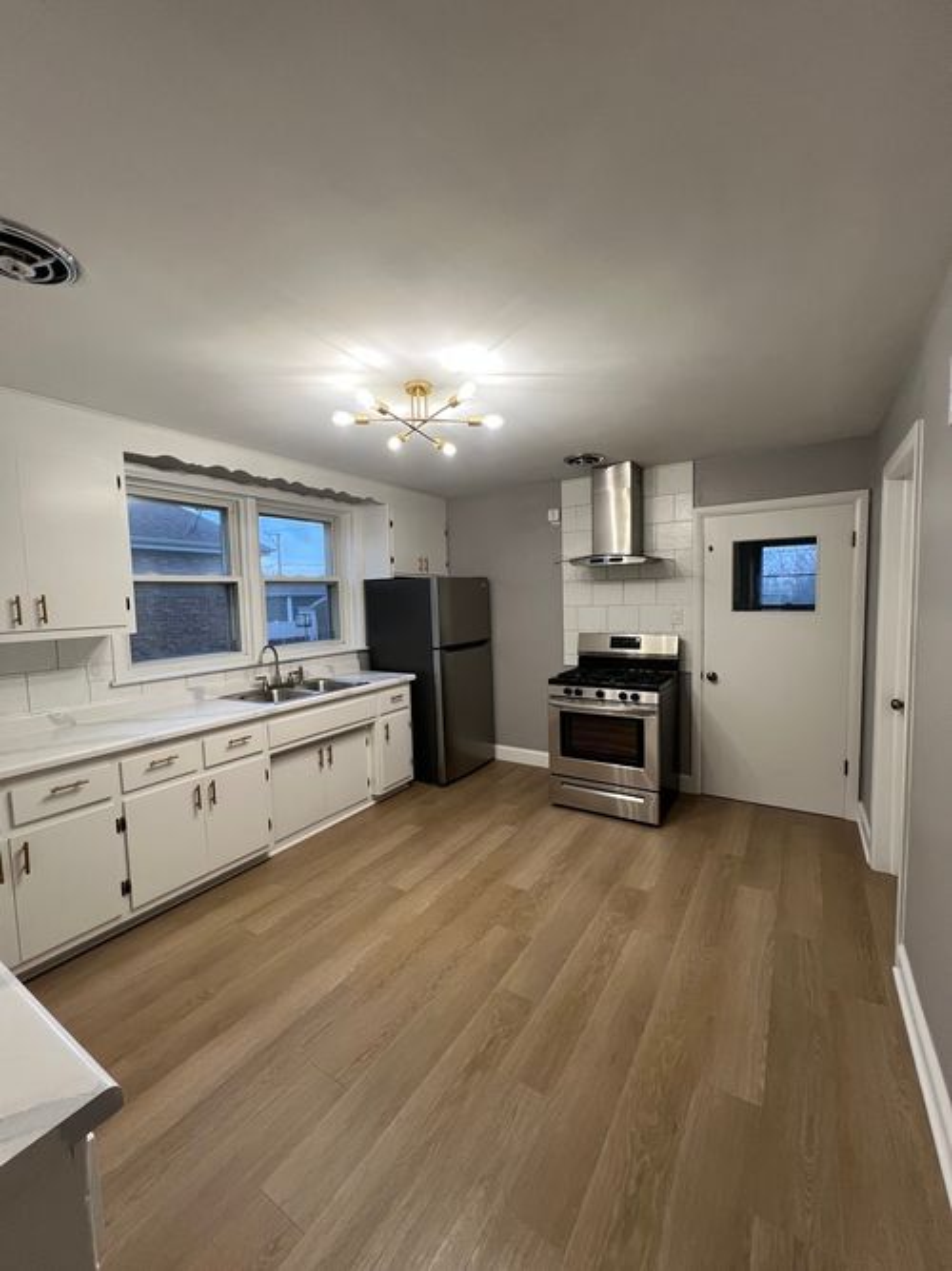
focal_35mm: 13
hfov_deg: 89.9
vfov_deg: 106.2
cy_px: 636
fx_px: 477
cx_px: 476
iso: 200
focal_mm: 1.57
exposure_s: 1/60
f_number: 1.8
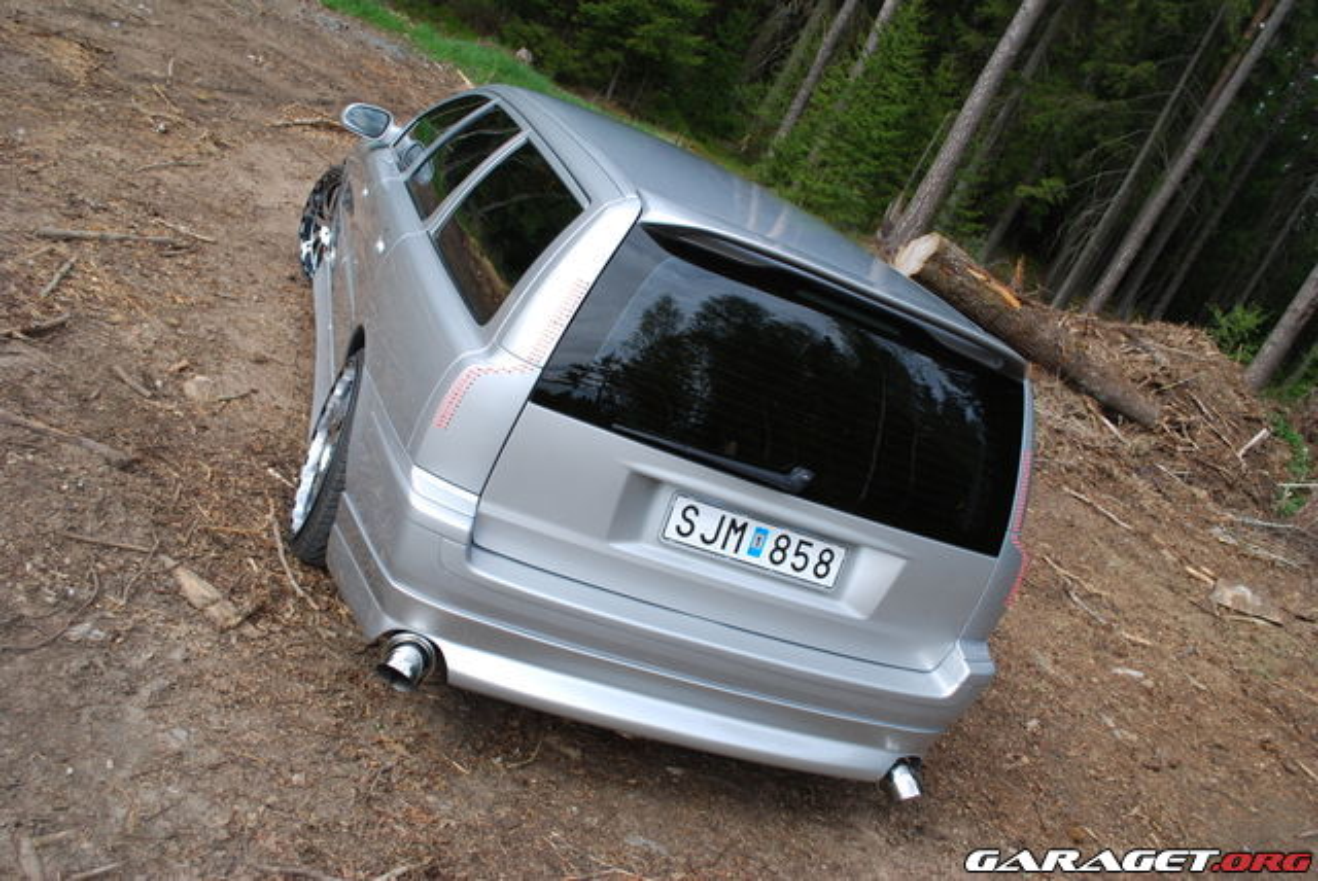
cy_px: 440
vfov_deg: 40.0
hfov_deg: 57.2
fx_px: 1209
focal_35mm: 33
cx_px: 659
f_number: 6.3
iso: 100
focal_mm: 22
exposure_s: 1/160
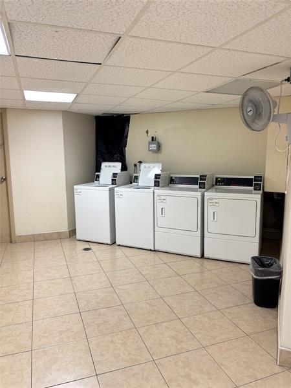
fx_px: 291
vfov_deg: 67.3
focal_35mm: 26
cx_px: 146
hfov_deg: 53.1
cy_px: 194
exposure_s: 1/60
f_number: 1.6
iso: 125
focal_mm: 5.96
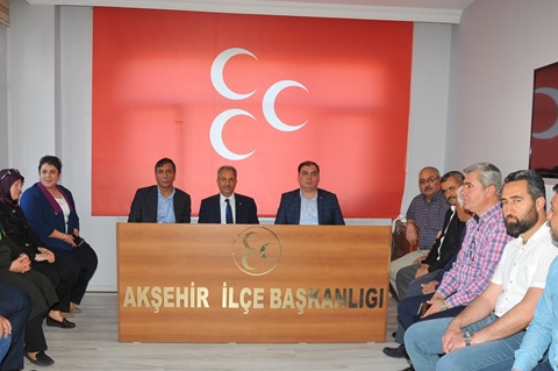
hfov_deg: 53.1
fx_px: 557
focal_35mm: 36
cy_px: 234
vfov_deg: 36.6
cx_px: 248
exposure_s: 1/60
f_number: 5
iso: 250
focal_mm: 18
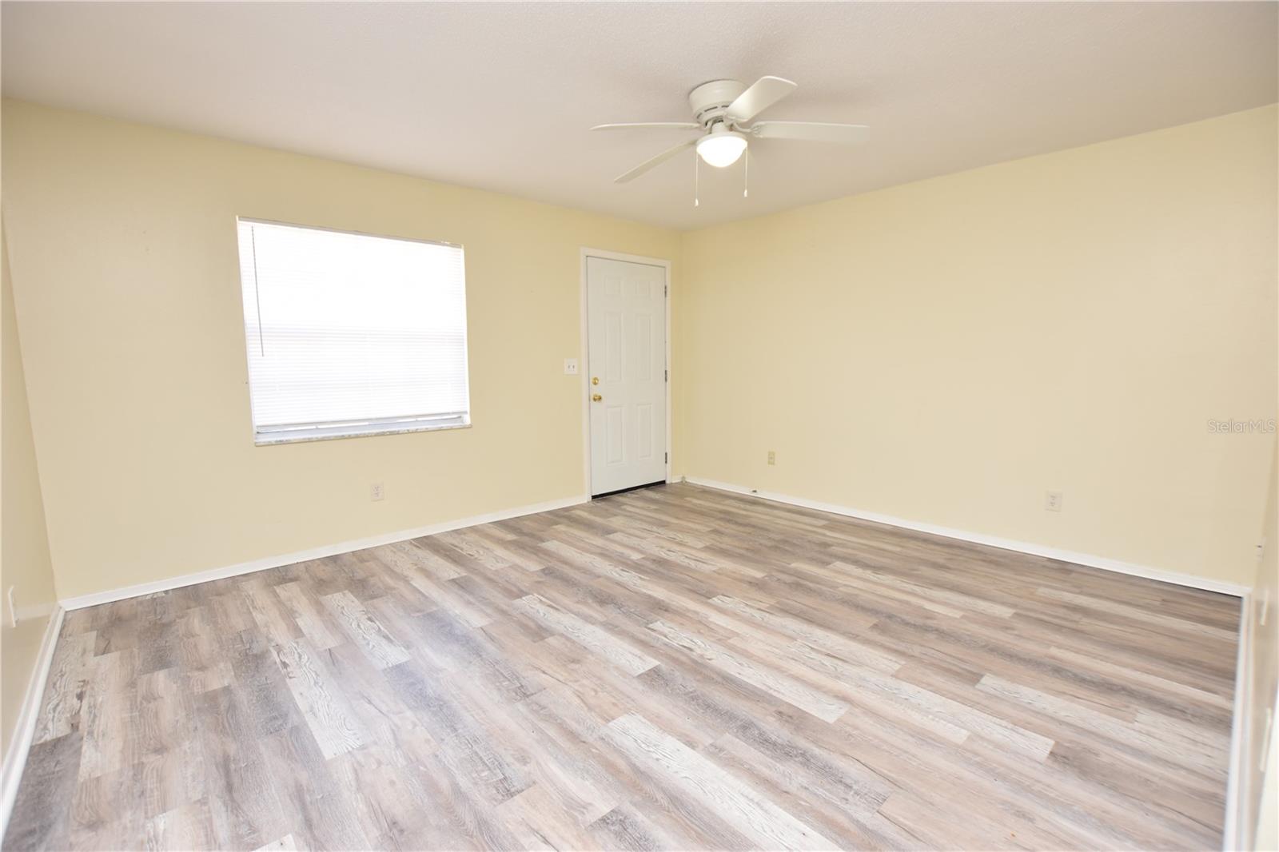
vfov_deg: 77.3
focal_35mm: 15
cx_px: 640
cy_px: 426
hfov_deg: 100.4
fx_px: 533
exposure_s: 1/60
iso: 220
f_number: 4
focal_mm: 10
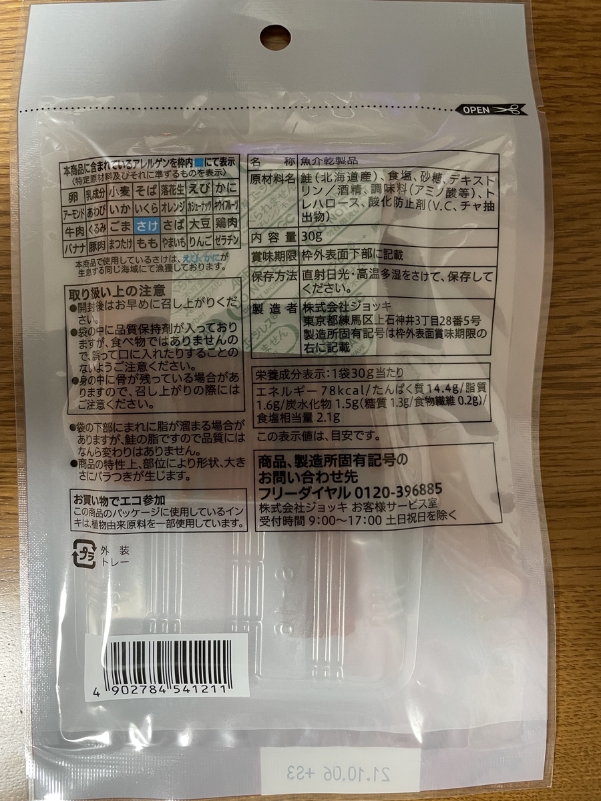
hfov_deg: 53.1
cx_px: 300
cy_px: 400
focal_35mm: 26
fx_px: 602
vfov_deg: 67.3
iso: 320
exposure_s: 1/50
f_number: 1.6
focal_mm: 4.2
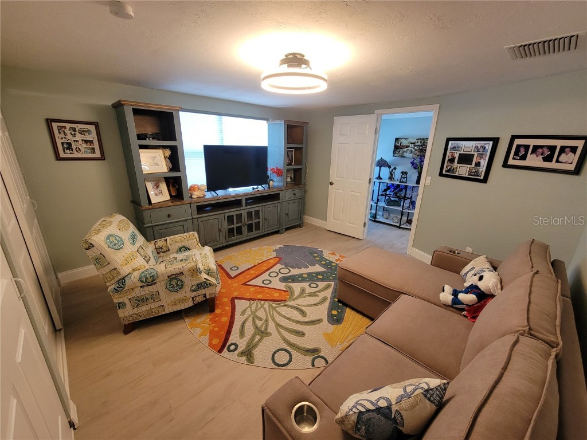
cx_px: 294
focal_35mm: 13
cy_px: 220
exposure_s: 1/60
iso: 320
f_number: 2.2
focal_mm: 2.2
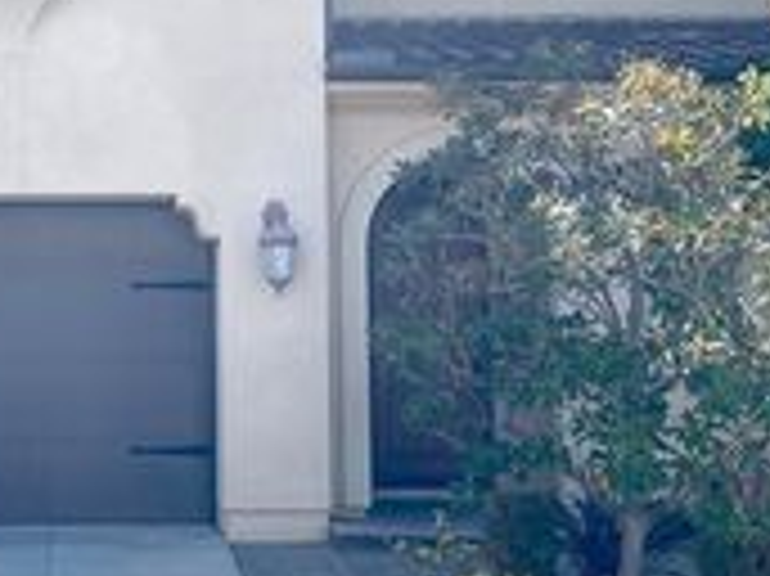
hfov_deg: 26.1
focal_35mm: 73
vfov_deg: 20.0
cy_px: 164
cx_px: 122
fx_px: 1623
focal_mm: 5.1
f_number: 1.6
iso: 32
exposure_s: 1/2545
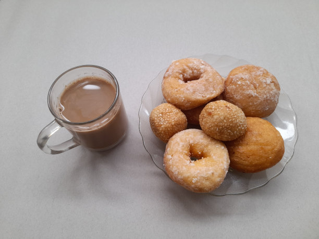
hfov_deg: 69.4
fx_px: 230
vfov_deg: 54.9
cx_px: 160
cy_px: 120
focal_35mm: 25
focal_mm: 4.6
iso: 25
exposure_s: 1/50
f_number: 2
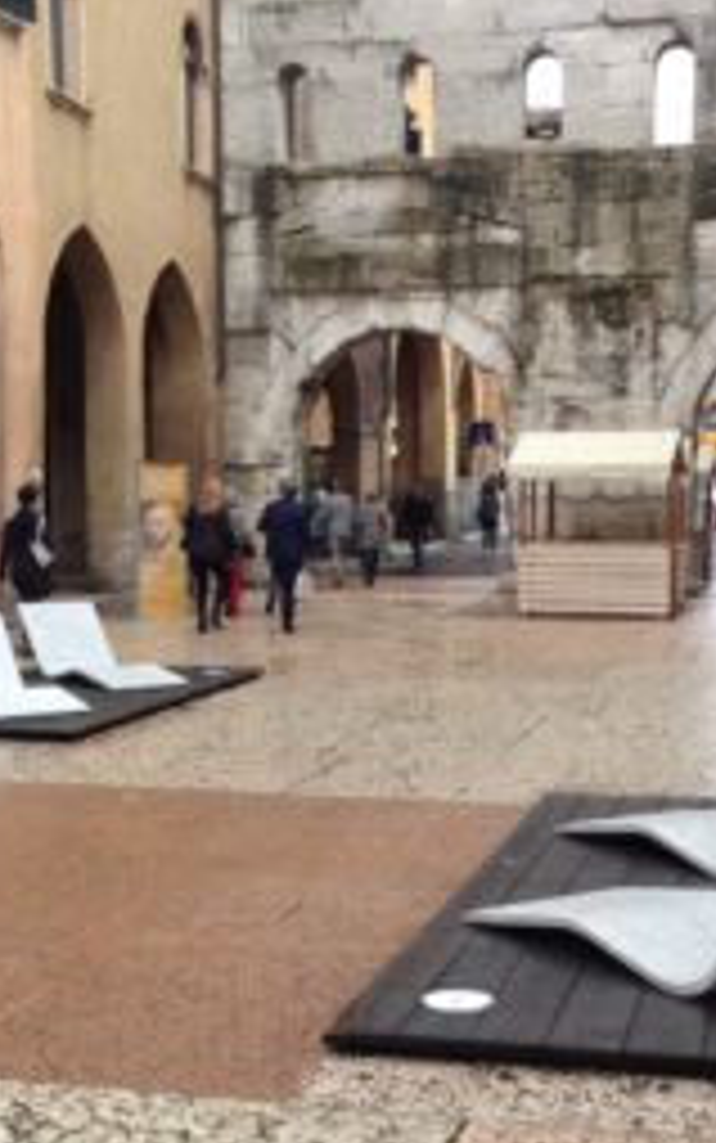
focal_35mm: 55
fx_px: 1715
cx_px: 410
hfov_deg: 23.6
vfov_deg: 36.8
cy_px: 630
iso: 50
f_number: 2.4
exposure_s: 1/167
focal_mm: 4.12
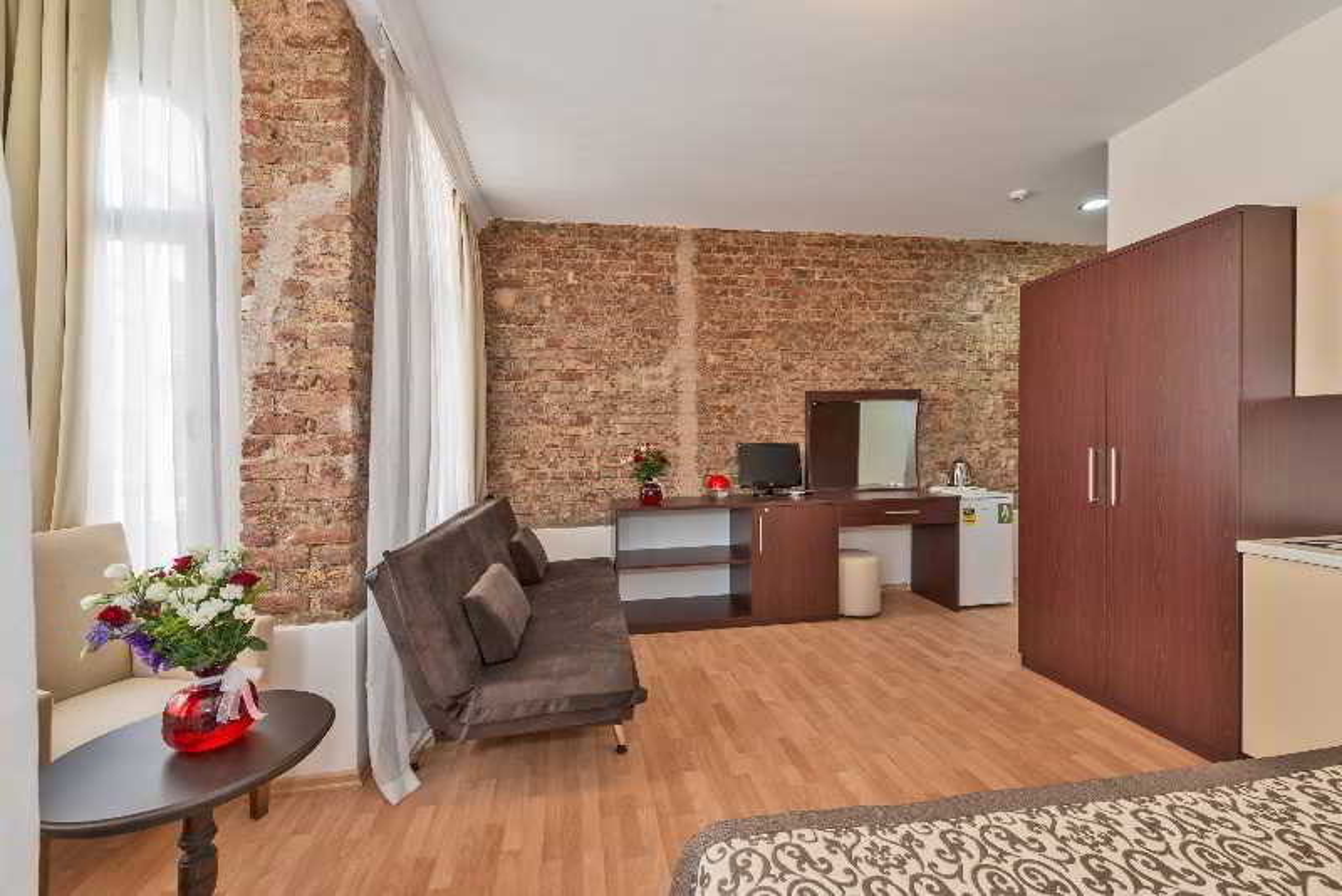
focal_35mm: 14
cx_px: 671
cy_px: 448
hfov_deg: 104.2
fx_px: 522
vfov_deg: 81.3
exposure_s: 1/2
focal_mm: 14
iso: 100
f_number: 11
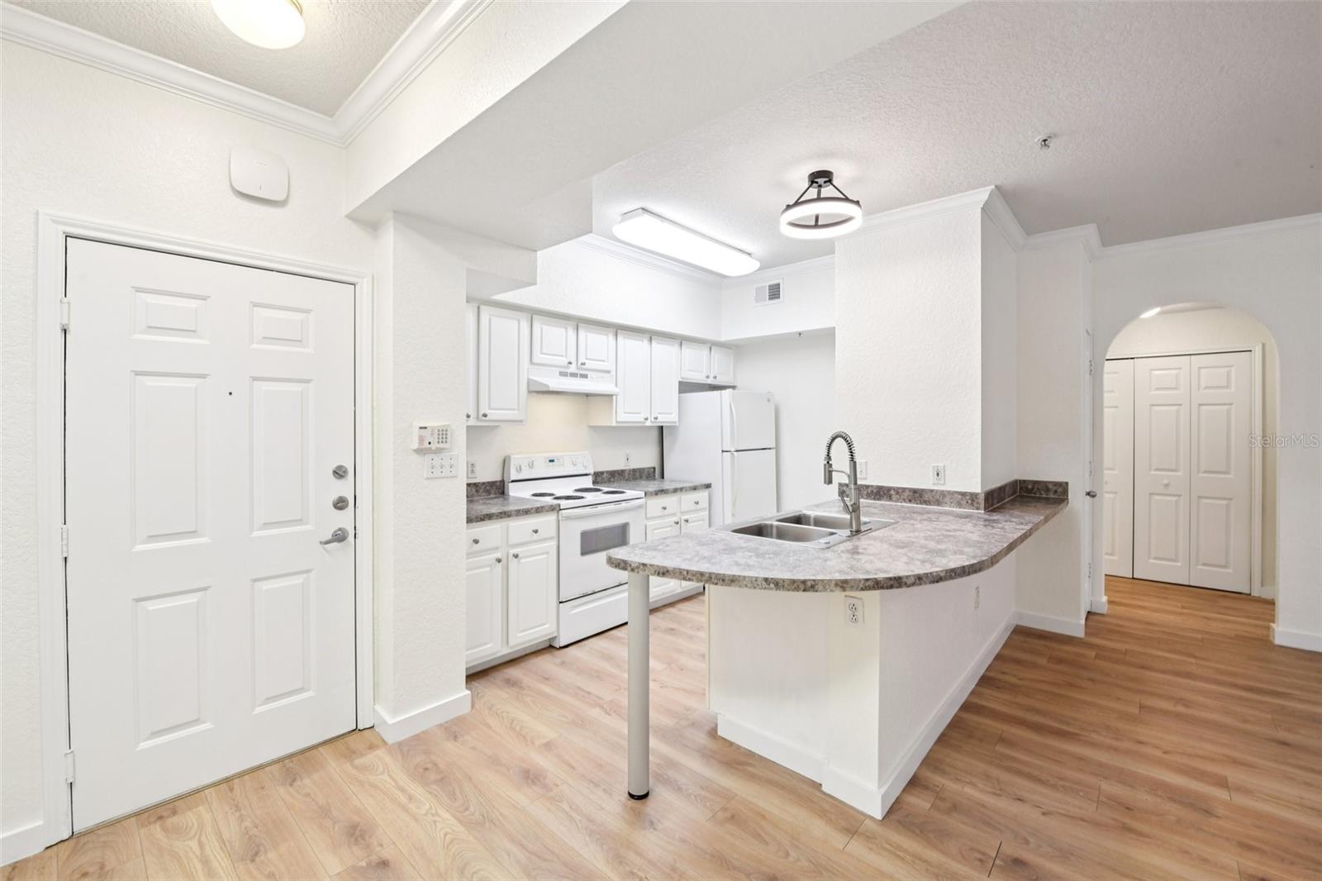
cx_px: 661
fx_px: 551
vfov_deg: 77.3
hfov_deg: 100.4
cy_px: 440
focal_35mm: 15
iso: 400
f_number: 8
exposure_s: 1/15
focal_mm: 15
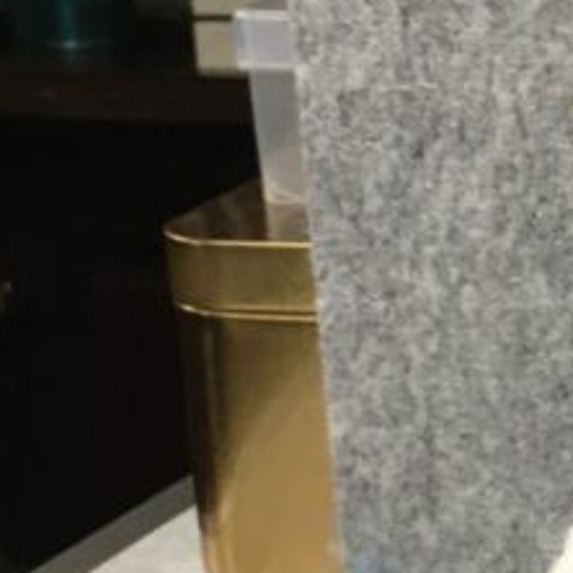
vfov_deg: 14.7
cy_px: 416
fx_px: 2210
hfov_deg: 13.7
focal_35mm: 118
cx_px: 919
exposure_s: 1/33
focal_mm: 4.15
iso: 80
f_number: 2.2
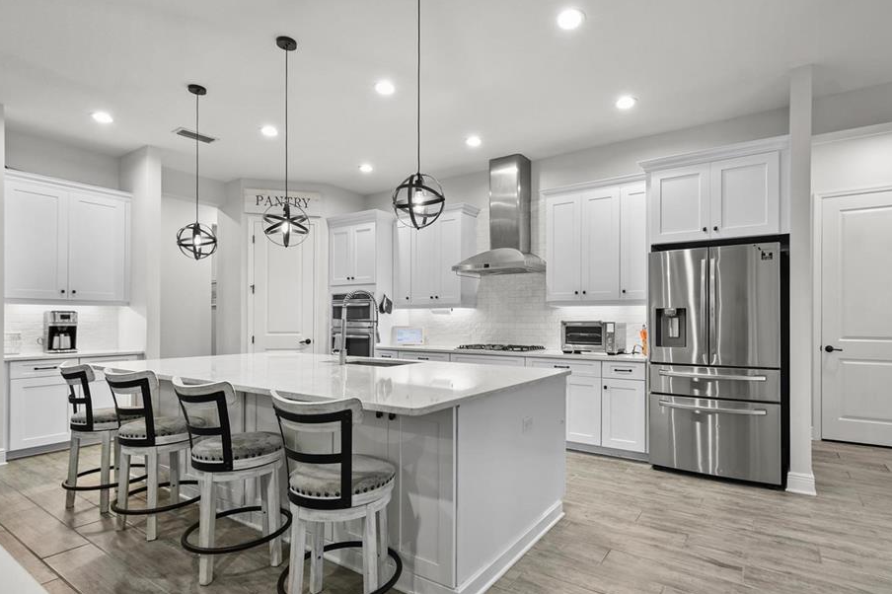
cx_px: 492
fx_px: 421
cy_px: 319
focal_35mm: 17
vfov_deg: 70.3
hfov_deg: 93.0
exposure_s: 1/2.5
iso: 100
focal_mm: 10
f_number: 7.1
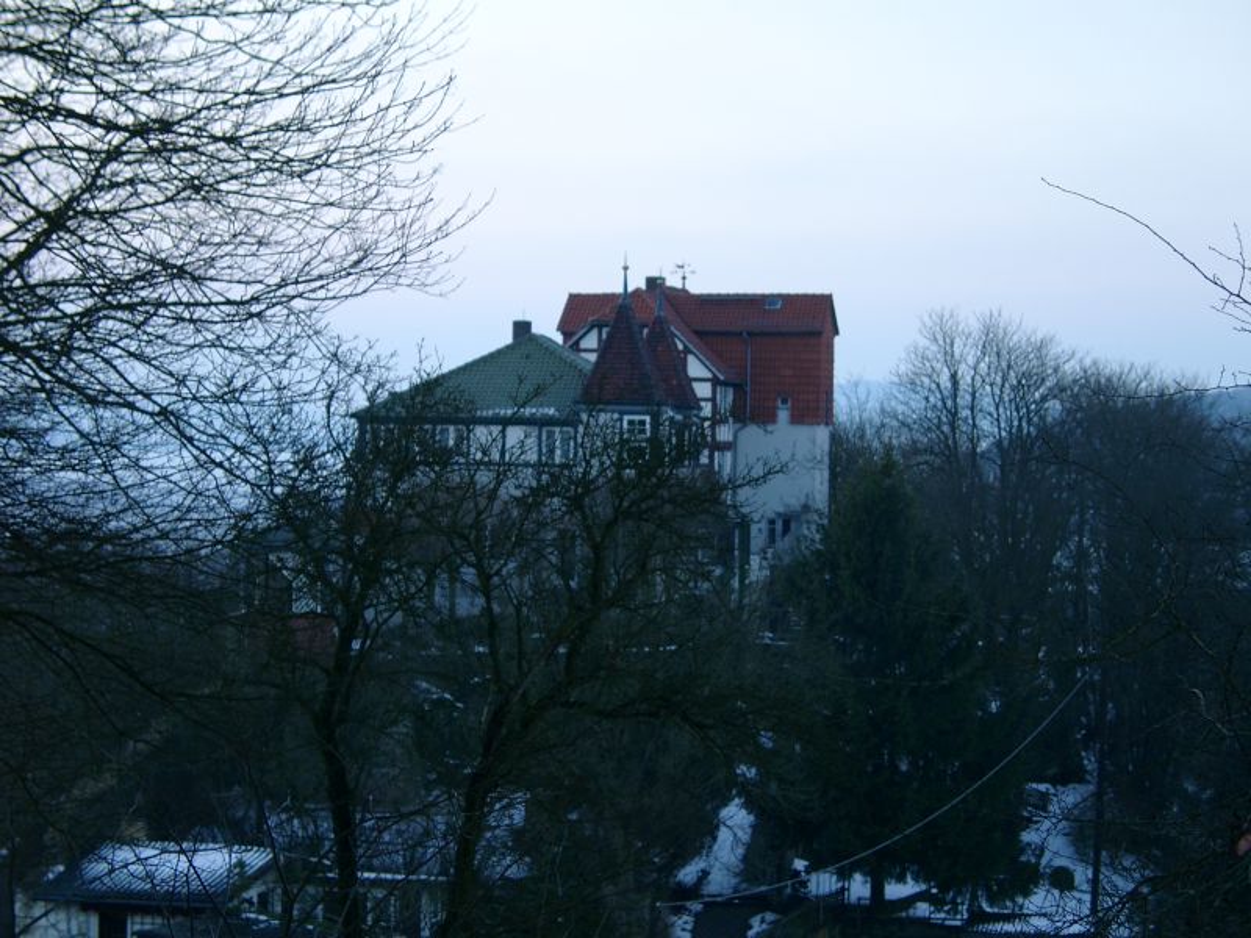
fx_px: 3614
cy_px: 469
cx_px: 626
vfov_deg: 14.8
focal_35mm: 100
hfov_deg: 19.6
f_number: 2
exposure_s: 1/30
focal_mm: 20.74
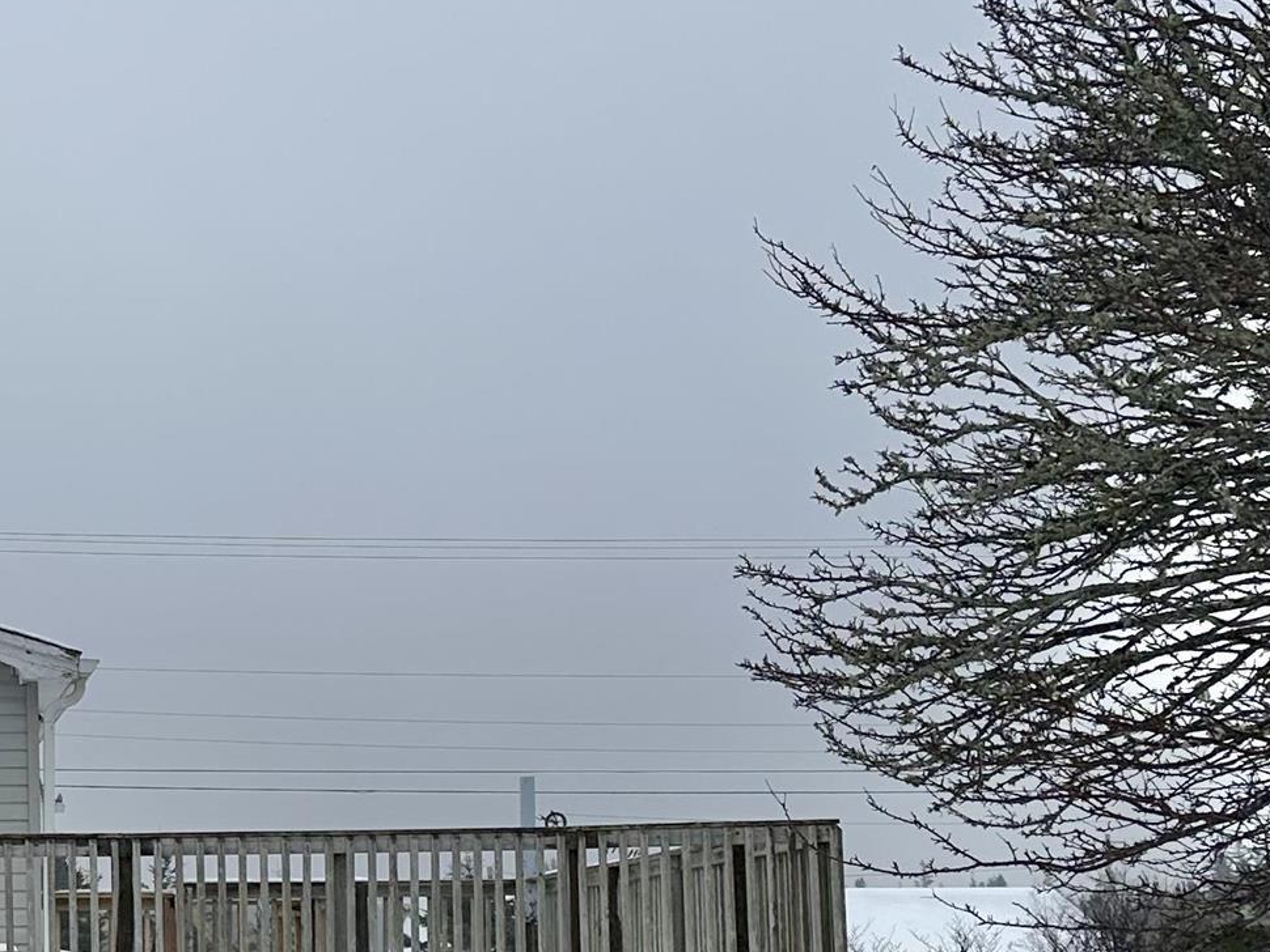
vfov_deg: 19.2
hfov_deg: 24.2
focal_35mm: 76
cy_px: 785
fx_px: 2789
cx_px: -85
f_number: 1.78
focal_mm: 6.86
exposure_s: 1/594
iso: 80
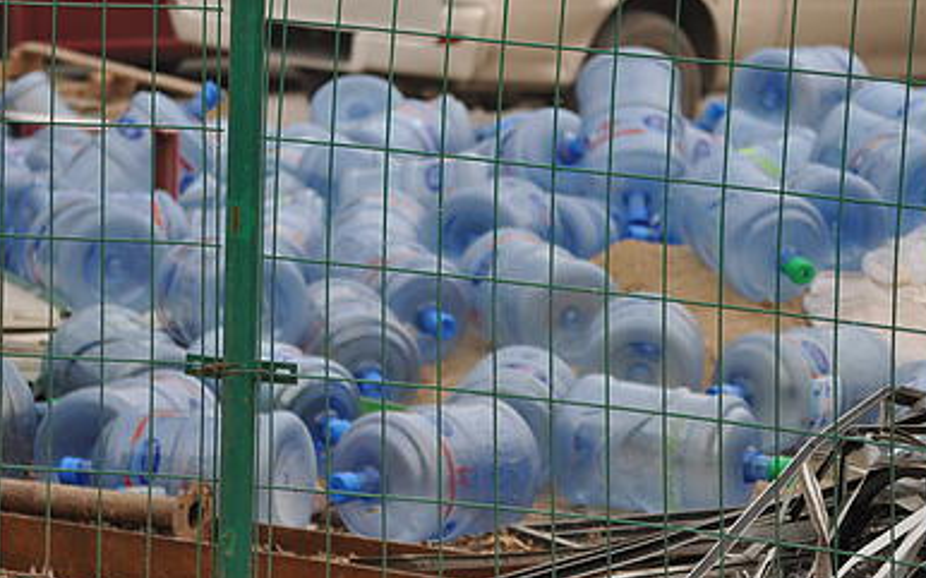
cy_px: 234
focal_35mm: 184
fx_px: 4642
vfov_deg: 7.1
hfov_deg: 11.4
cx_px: 489
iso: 400
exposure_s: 1/250
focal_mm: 86
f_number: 4.2
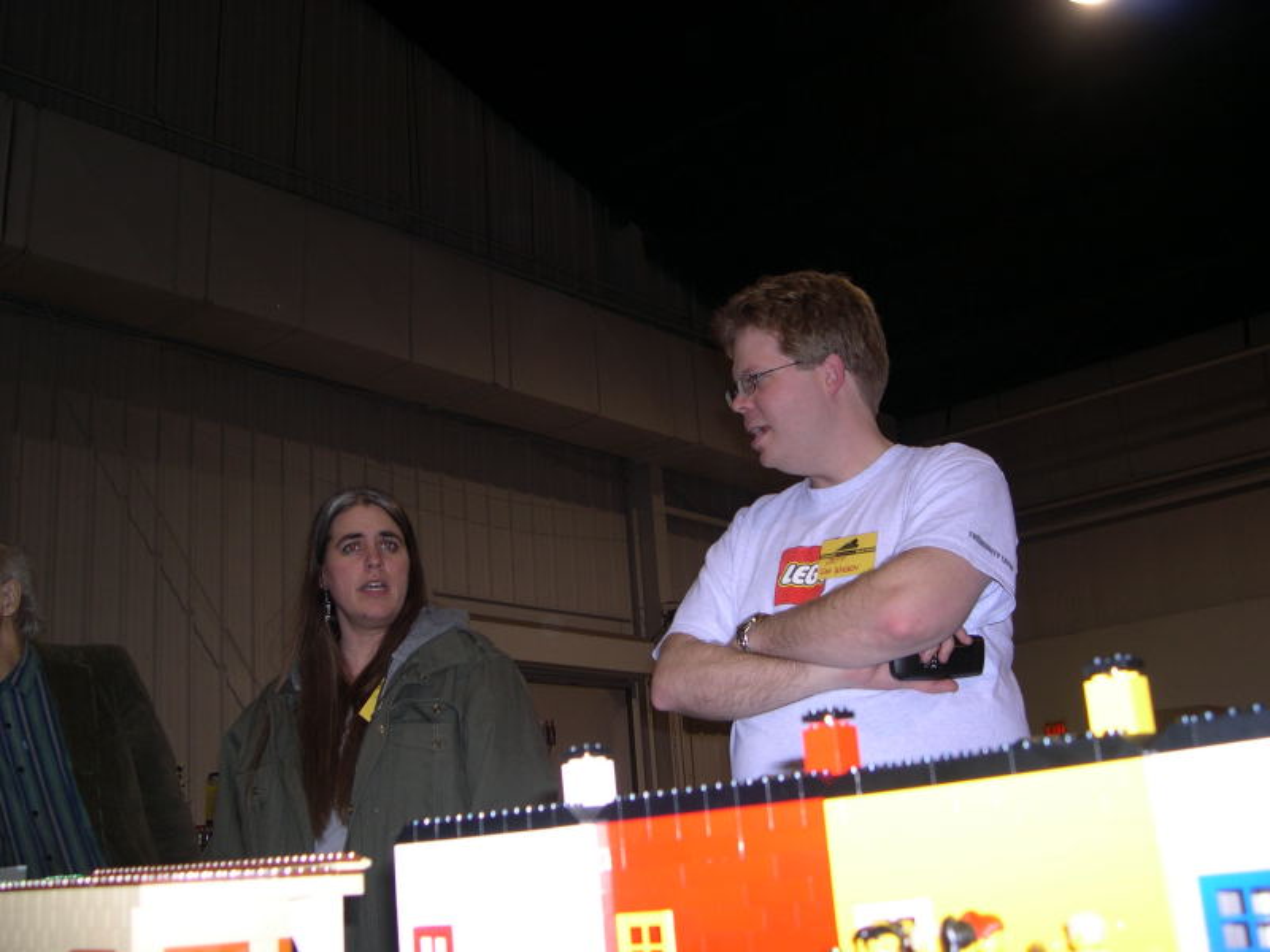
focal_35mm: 38
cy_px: 476
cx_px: 635
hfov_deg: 49.0
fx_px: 1394
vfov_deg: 37.7
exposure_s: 1/60
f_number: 2.8
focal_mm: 8
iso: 100
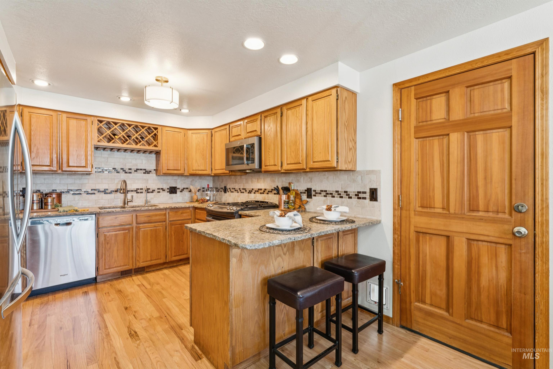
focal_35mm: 16
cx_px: 276
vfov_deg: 72.4
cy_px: 184
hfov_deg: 95.3
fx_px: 252
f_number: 13
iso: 400
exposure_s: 1/2.5
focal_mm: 16.4
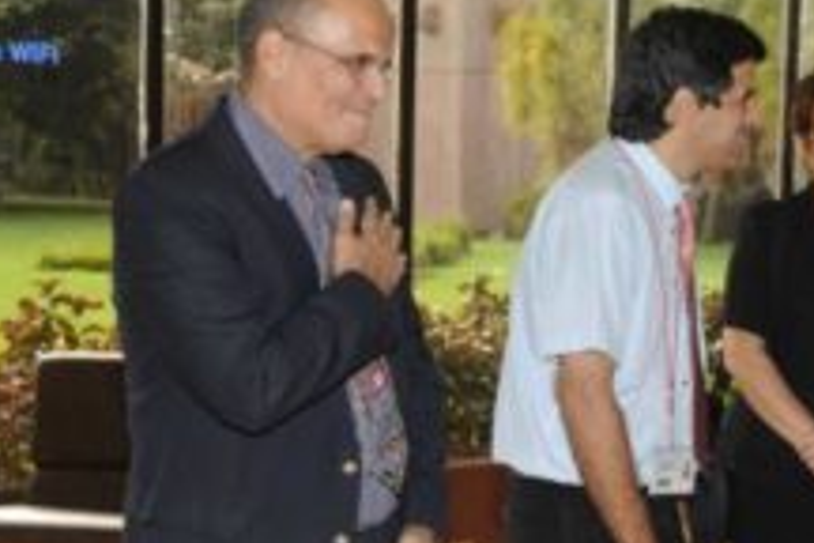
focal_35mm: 85
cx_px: 750
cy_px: 351
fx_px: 1922
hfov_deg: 23.2
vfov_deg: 16.0
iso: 200
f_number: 4.2
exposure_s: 1/100
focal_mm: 30
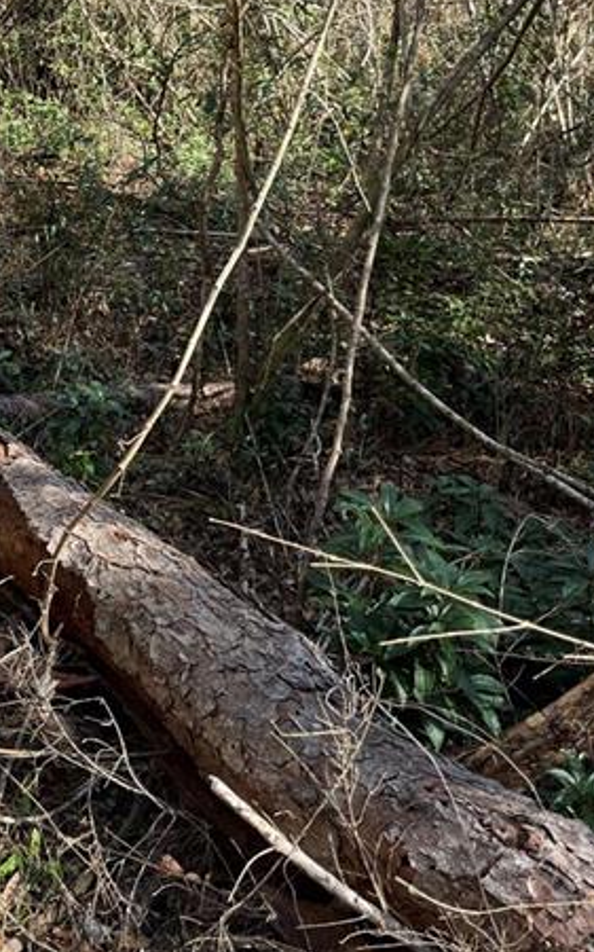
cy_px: 180
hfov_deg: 26.4
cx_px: 47
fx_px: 1218
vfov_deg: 40.7
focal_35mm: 47
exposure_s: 1/487
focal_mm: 5.1
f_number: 1.6
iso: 50
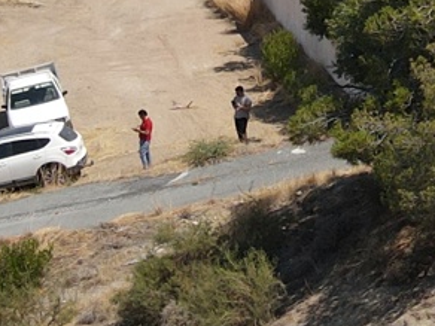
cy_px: -194
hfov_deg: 12.2
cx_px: 554
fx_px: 1985
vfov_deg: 9.1
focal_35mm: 158
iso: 100
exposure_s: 1/800
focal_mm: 4.5
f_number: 2.8
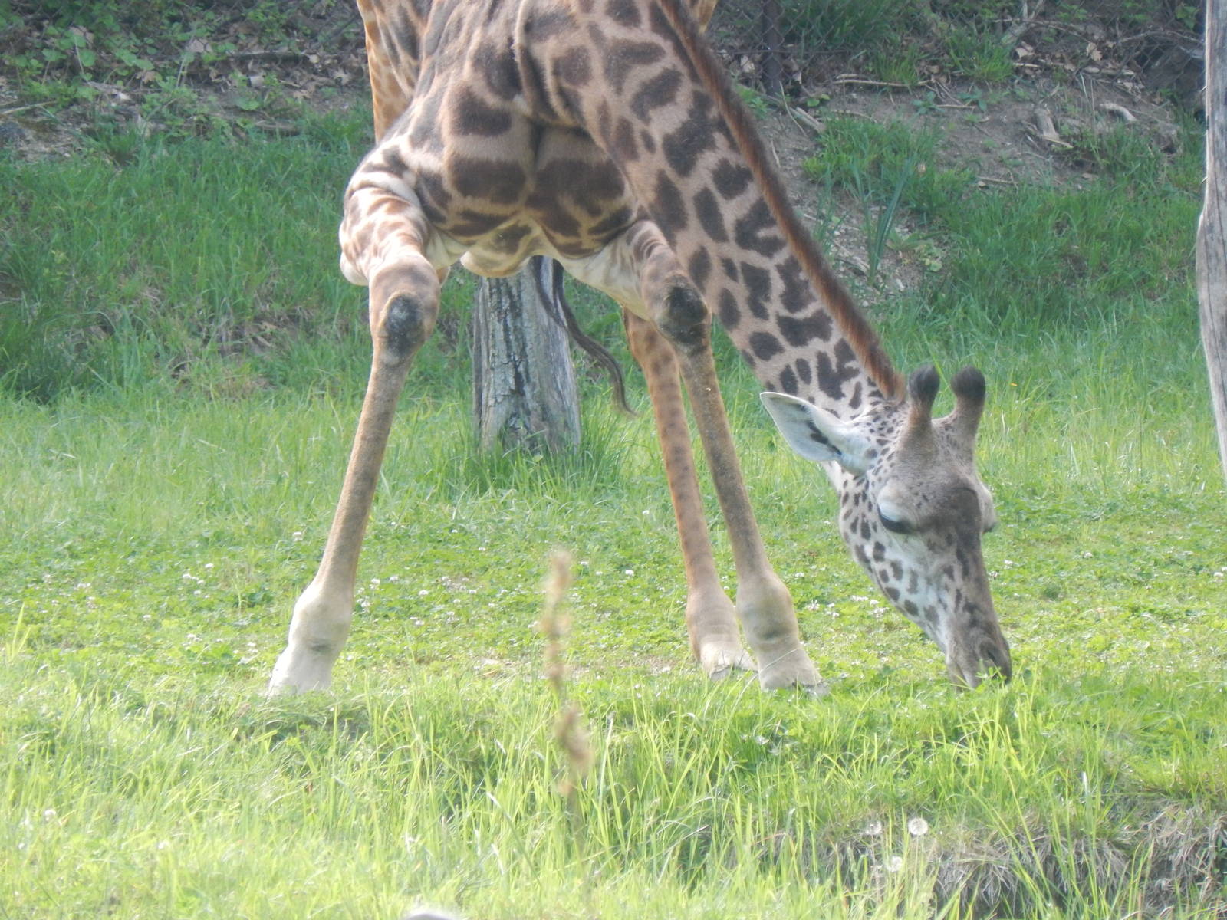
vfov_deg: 2.7
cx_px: 614
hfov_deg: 3.6
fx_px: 19318
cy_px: 460
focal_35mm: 545
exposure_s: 1/200
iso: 400
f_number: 5.8
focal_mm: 97.9
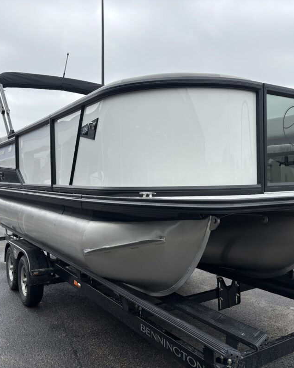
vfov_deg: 52.8
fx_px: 370
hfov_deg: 43.1
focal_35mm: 34
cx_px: 181
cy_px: 184
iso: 50
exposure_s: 1/1912
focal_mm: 5.96
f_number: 1.6
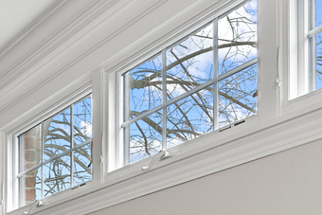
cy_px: 331
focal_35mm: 76
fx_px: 680
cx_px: -346
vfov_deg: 16.3
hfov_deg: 17.5
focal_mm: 16
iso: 640
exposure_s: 1.6
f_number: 8
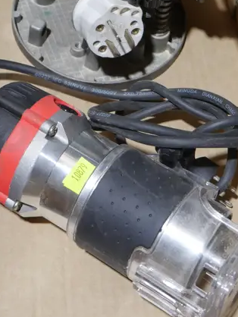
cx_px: 100
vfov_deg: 18.6
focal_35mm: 103
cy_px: 13
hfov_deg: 14.4
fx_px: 943
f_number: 4.6
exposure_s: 1/60
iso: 500
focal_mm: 21
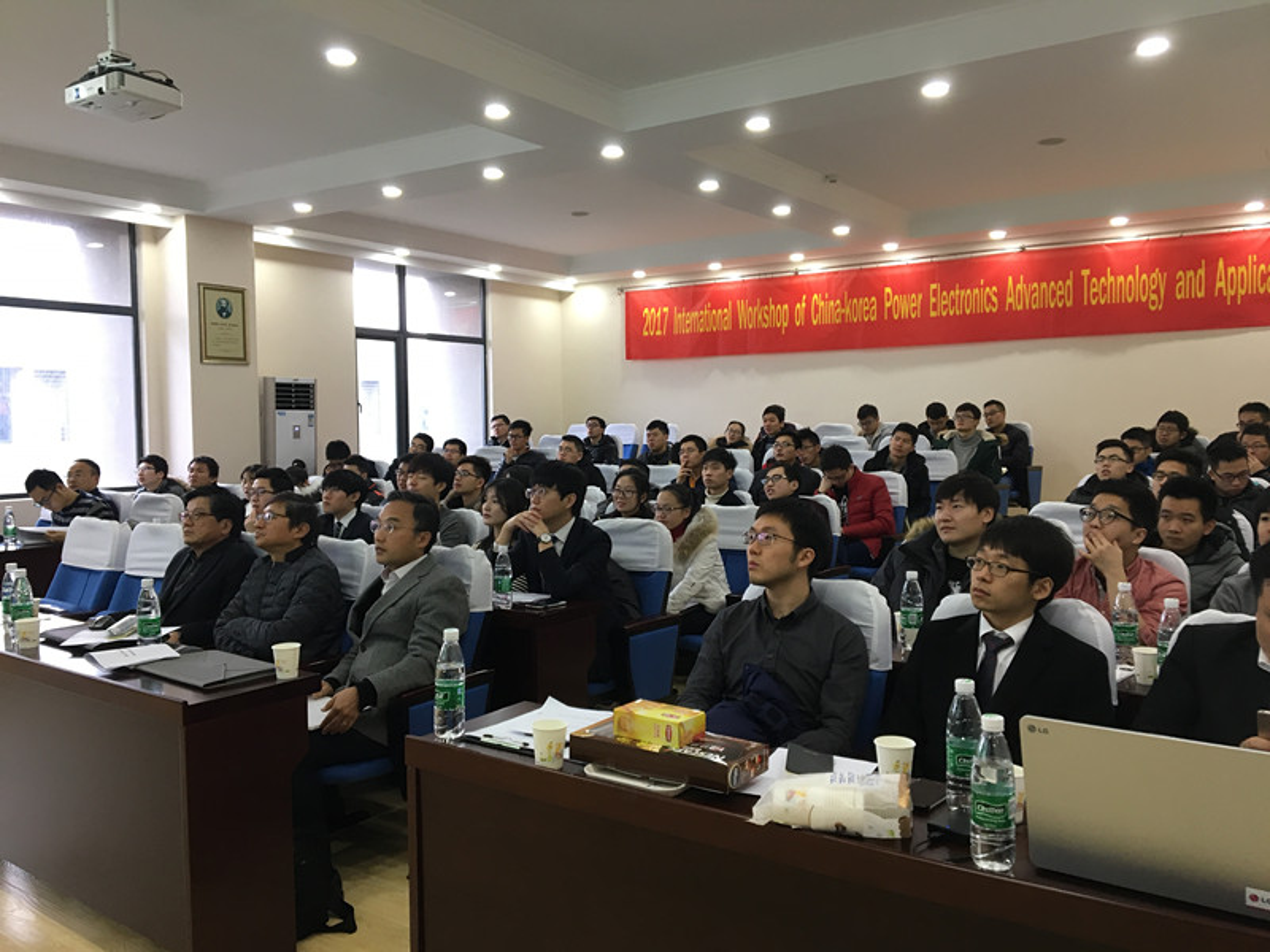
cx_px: 635
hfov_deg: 61.7
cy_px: 476
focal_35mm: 29
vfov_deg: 48.2
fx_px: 1064
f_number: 2.2
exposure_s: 1/33
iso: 100
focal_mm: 4.15
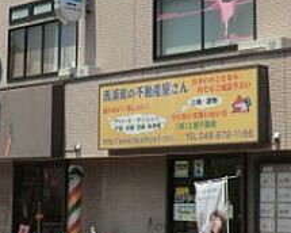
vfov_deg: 15.5
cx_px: 76
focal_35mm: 99
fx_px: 853
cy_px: 69
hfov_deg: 19.2
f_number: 3.6
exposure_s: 1/1000
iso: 80
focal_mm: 6.1
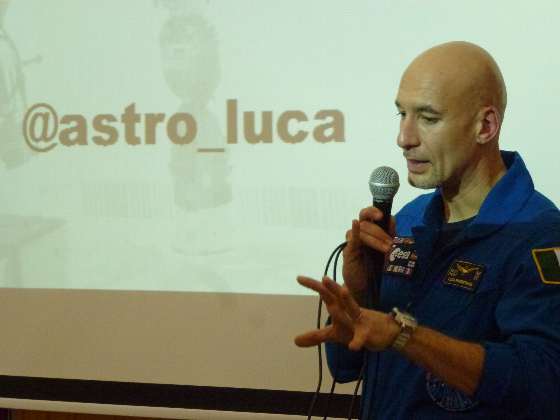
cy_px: 210
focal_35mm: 131
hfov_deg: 15.1
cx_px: 280
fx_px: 2119
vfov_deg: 11.3
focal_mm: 23.4
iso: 640
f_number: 5.2
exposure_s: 1/60
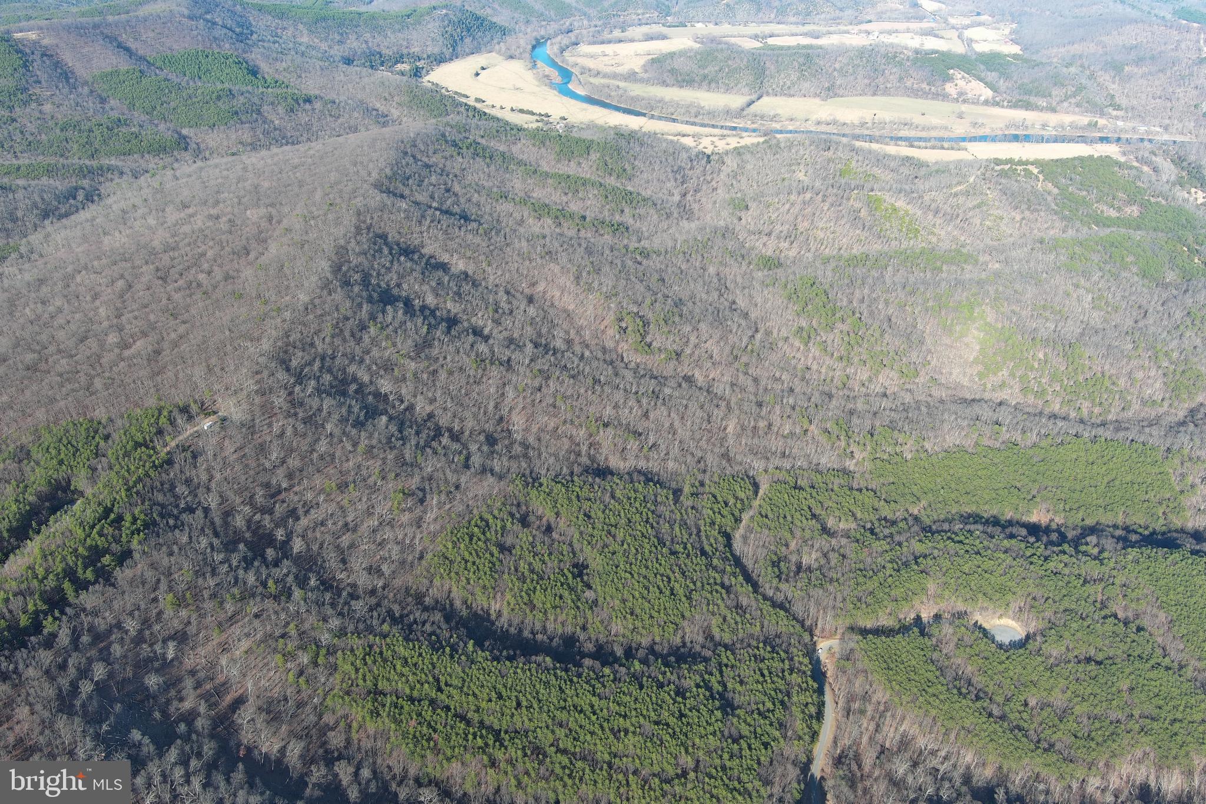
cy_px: 402
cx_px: 603
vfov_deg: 45.0
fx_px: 971
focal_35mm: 29
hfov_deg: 63.7
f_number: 2.8
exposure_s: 1/475
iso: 100
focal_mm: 10.57
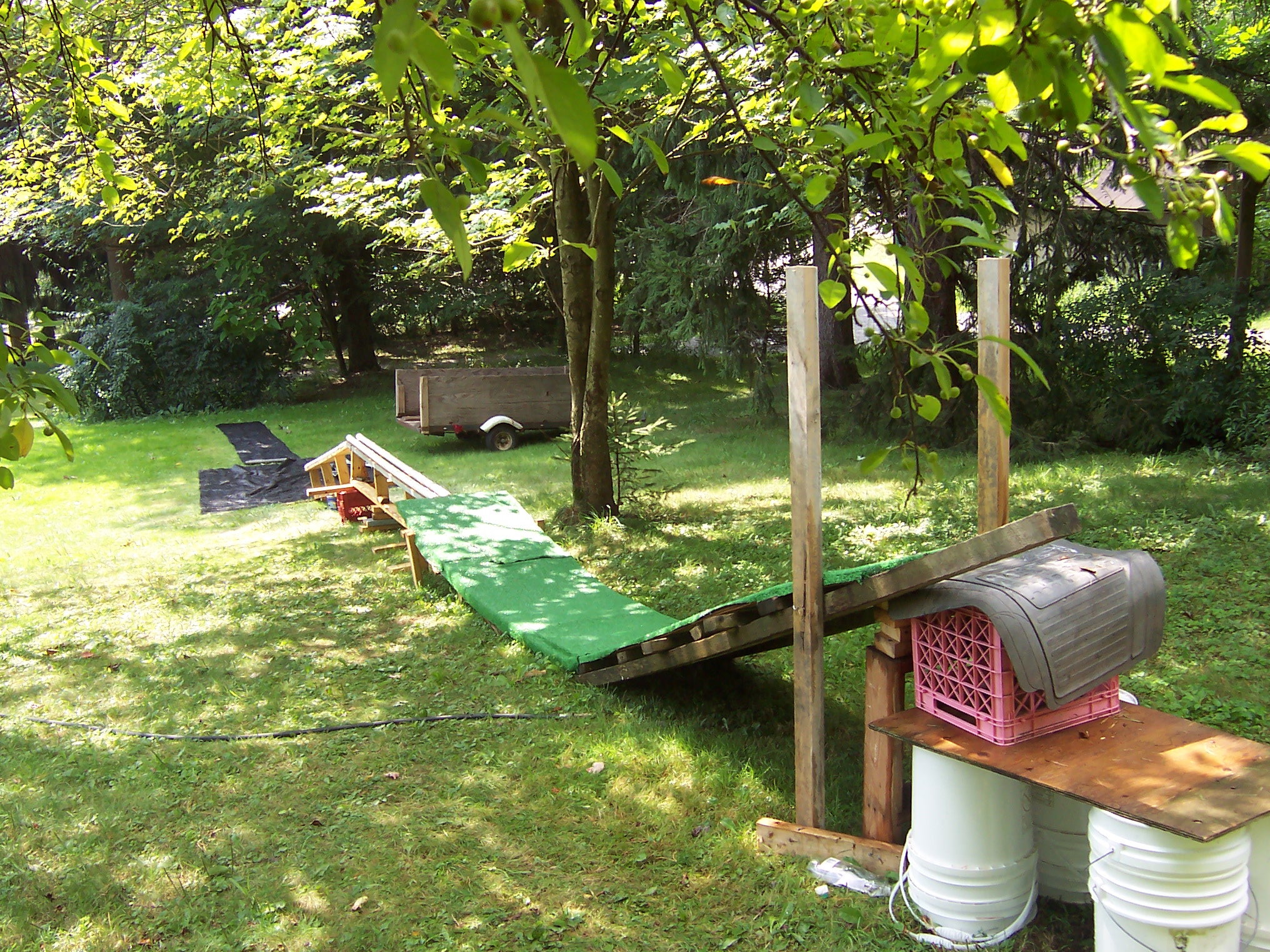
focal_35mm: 36
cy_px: 476
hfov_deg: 51.4
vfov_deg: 39.7
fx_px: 1321
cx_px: 635
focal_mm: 5.6
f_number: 3.4
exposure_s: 1/125
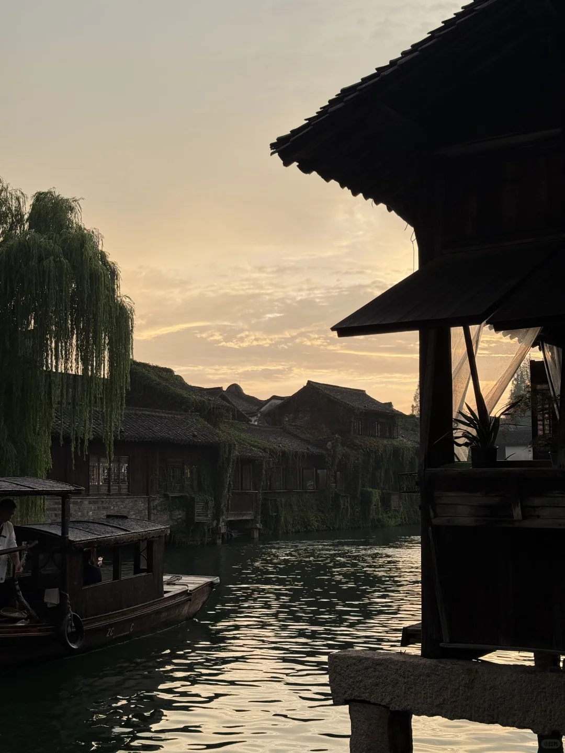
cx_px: 282
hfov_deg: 30.3
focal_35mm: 48
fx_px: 1045
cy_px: 376
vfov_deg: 39.7
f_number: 1.78
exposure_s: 1/496
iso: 100
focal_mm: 6.76
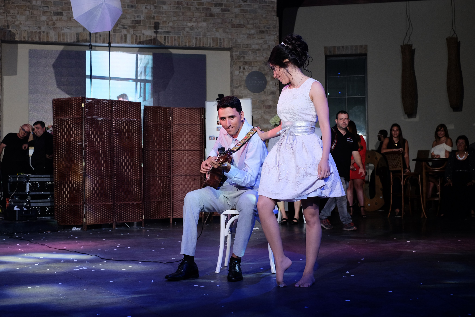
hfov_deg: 37.5
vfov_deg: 25.5
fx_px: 699
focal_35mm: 53
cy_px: 158
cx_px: 238
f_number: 3.6
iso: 800
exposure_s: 1/250
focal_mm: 35
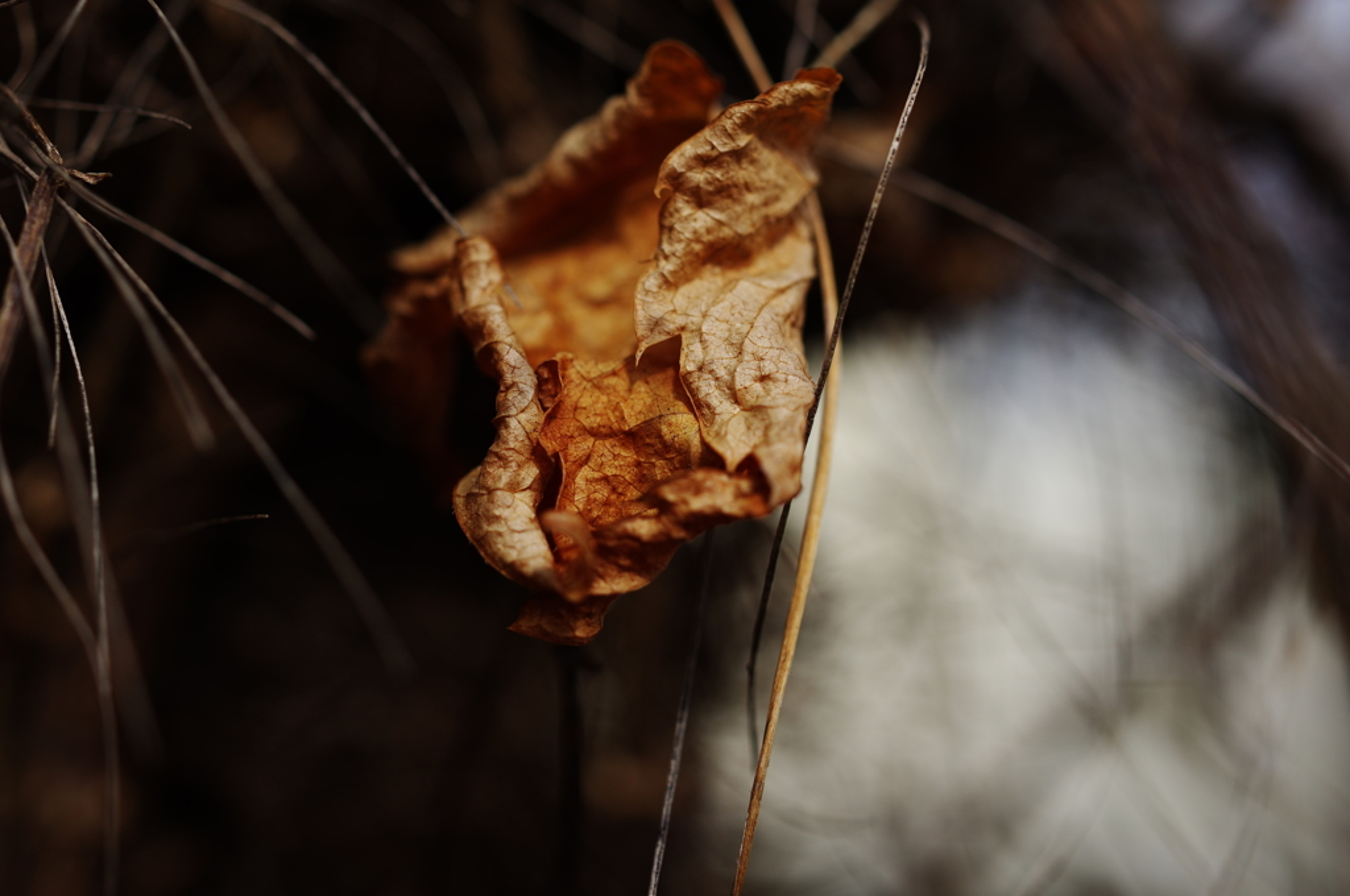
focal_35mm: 52
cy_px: 448
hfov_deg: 38.2
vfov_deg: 25.9
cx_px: 675
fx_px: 1948
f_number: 4.5
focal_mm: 35
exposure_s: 1/640
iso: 100
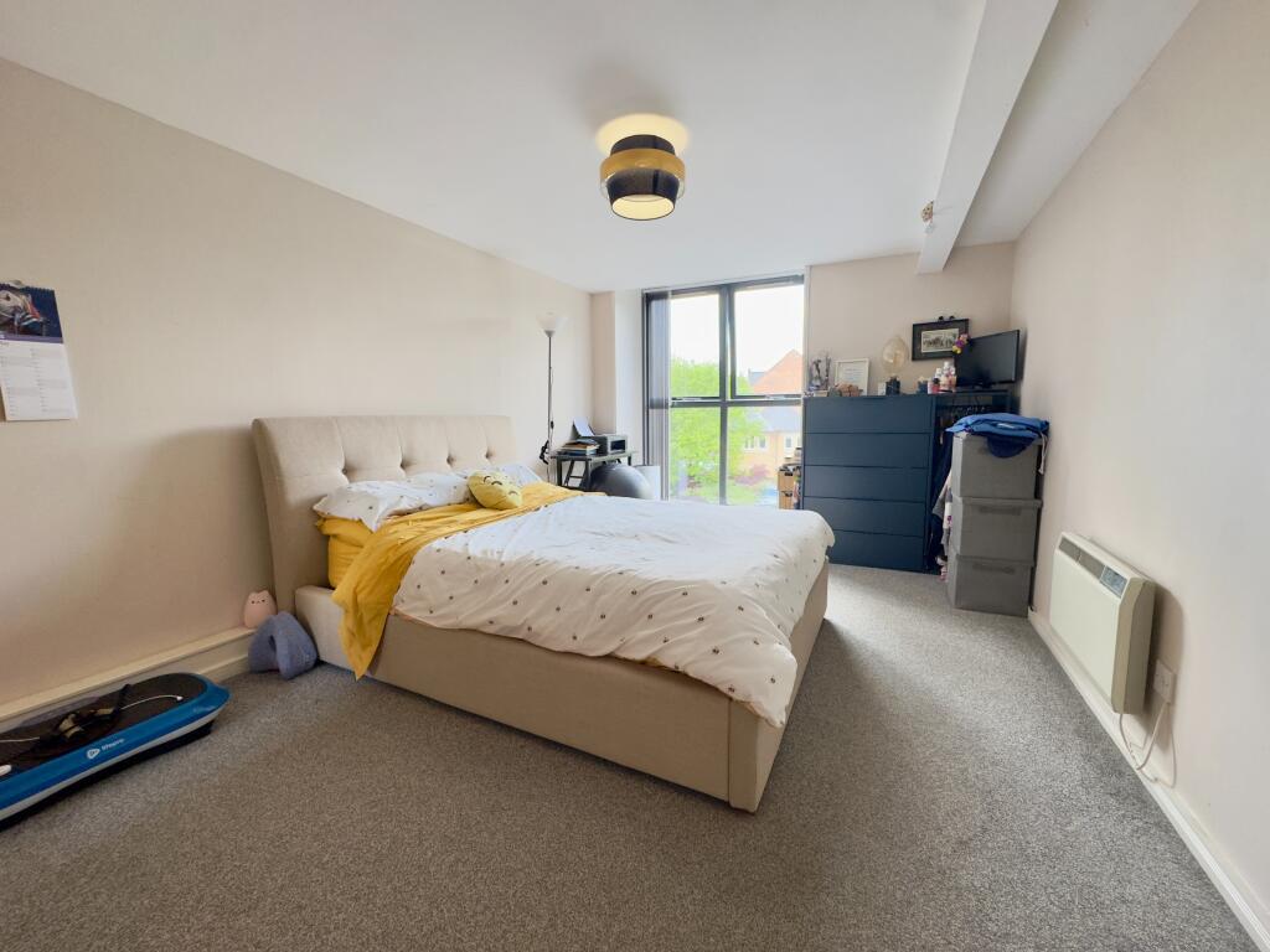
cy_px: 476
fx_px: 514
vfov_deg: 85.7
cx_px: 635
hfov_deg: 102.1
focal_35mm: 14
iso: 125
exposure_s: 1/100
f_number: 2.2
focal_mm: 2.22
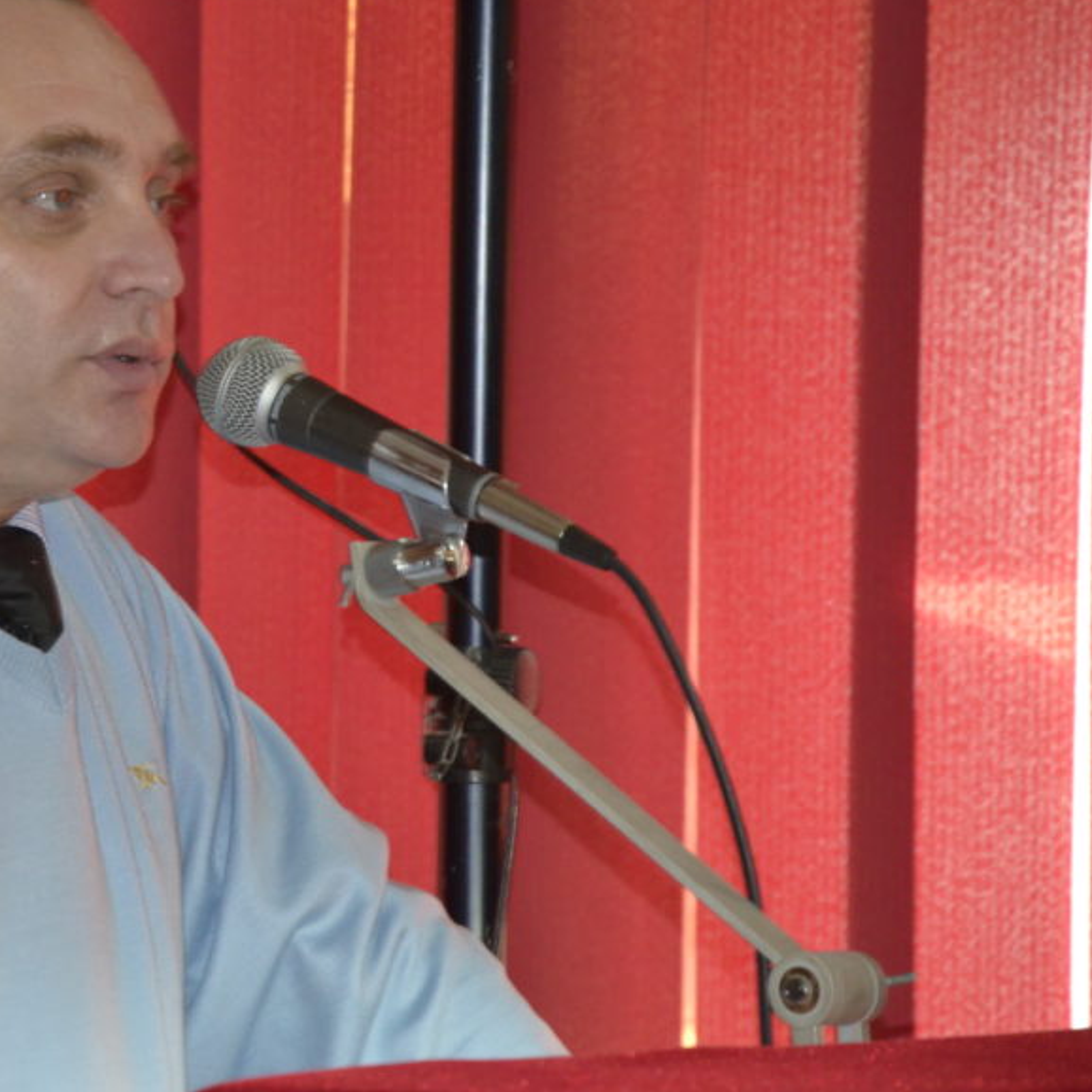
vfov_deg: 7.1
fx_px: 8808
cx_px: 87
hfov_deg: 7.1
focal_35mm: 247
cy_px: 432
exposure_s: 1/60
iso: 2500
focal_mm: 105
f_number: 5.6
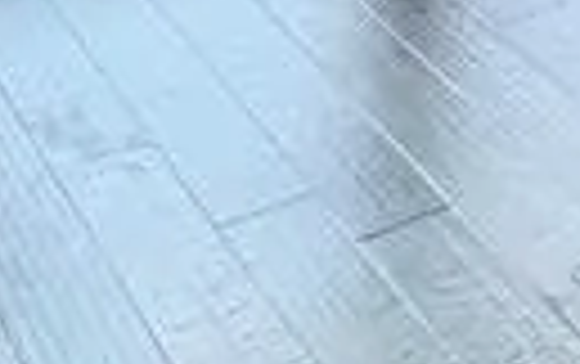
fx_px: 1725
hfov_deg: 14.9
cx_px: 1218
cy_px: -759
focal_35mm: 109
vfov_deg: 9.3
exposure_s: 1/120
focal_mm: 1.57
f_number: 1.8
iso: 100
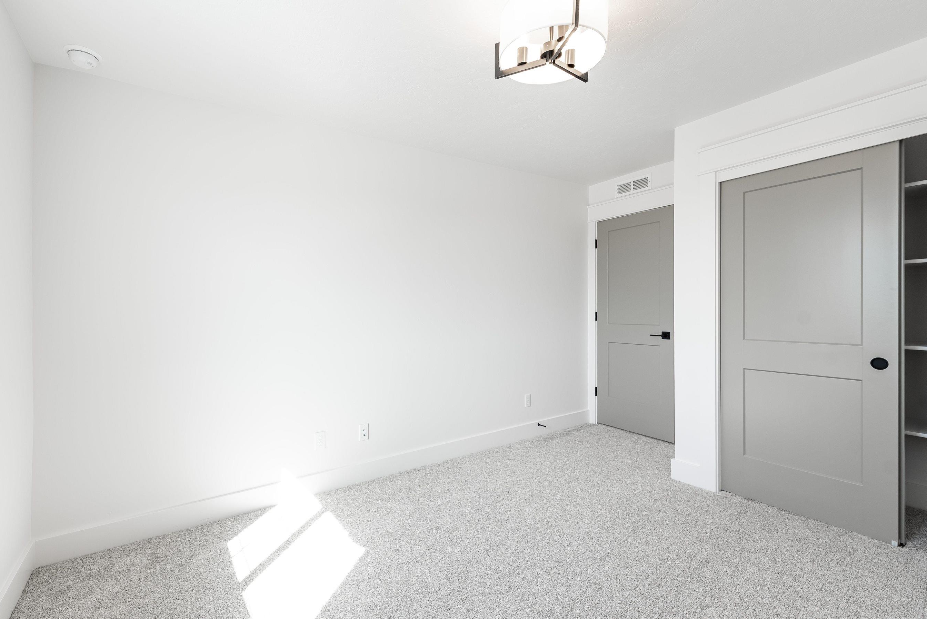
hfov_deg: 96.5
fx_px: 412
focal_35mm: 16
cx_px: 427
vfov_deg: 73.8
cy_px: 303
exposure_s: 1/100
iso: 400
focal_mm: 14
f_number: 5
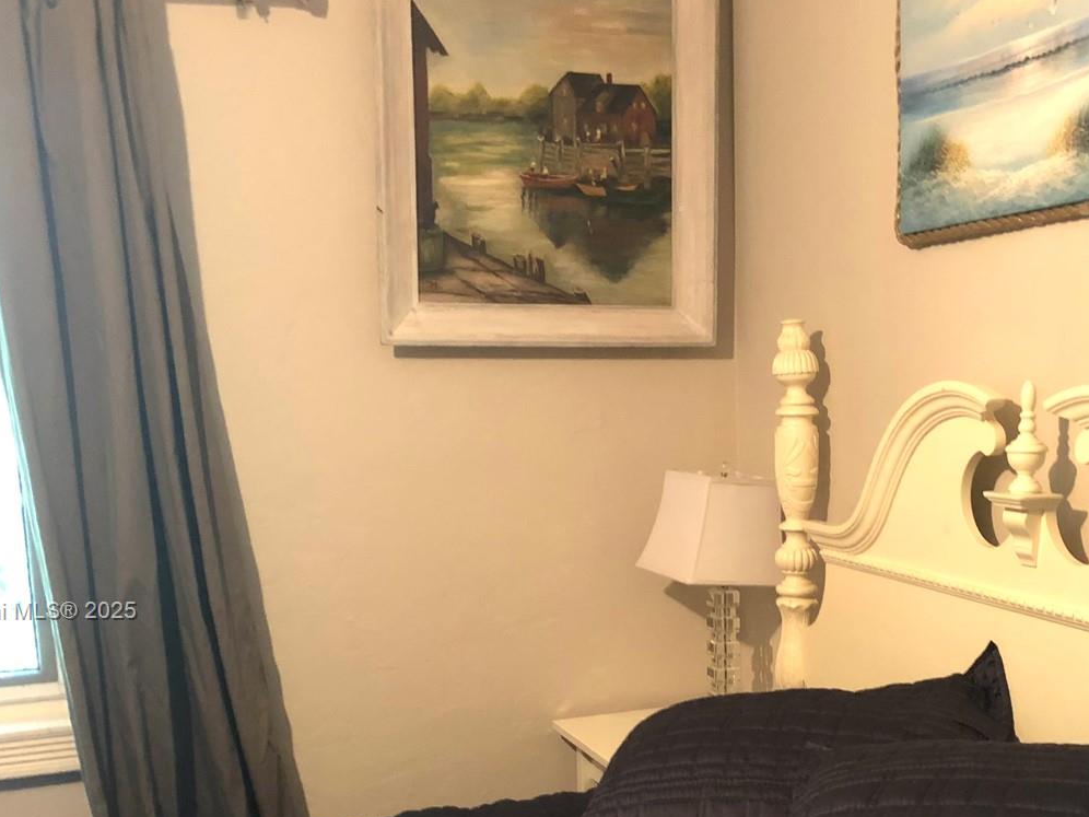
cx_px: 661
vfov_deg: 31.6
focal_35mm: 45
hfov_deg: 41.8
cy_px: 612
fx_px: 1416
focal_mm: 4
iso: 100
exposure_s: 1/5
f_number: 1.8
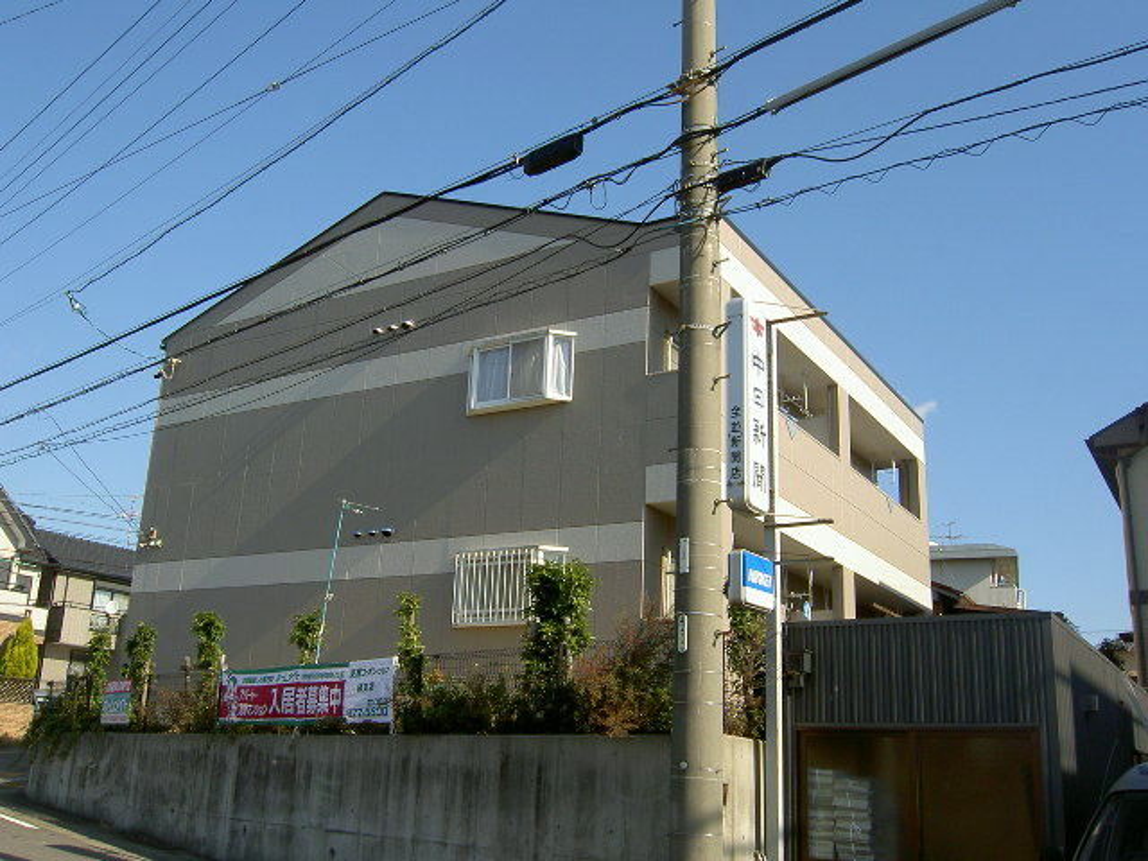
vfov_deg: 41.8
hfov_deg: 54.0
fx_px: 1128
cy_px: 430
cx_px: 574
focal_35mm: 34
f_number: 4.7
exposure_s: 1/250
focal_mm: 5.6
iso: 50
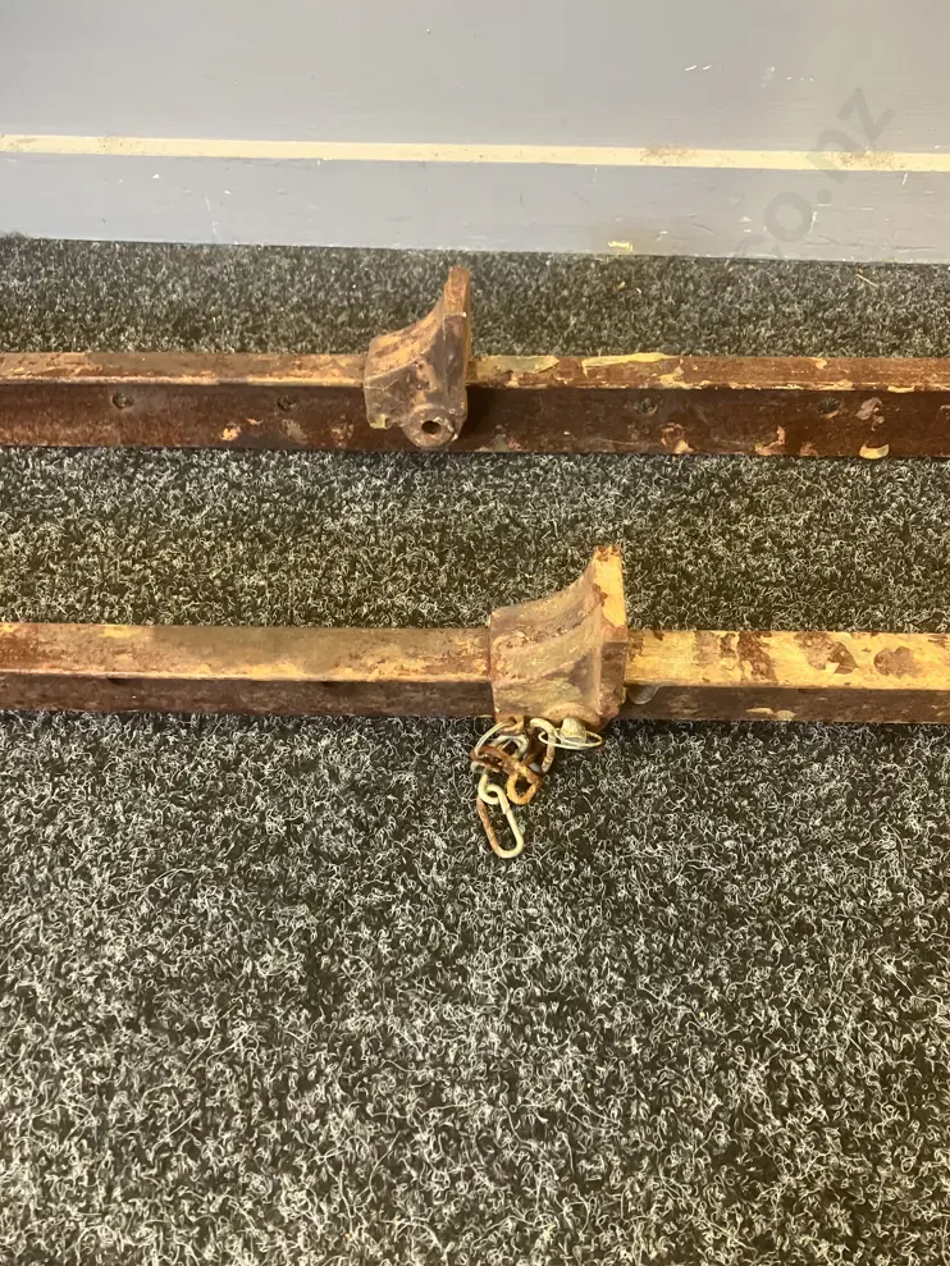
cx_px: 483
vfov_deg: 61.7
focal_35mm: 29
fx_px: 1061
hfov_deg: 48.2
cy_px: 623
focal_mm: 3.99
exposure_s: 1/25
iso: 320
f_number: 1.8
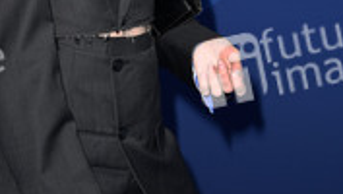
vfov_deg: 6.0
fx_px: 1830
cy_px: -35
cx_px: 116
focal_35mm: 201
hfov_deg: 10.7
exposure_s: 1/250
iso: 640
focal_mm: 85
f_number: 6.3
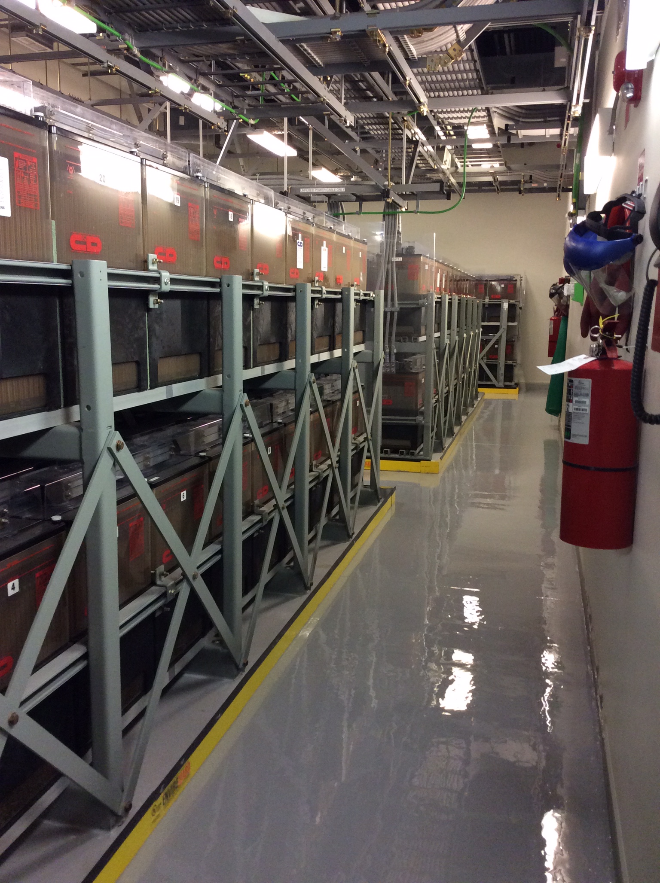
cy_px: 442
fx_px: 816
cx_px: 330
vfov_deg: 56.9
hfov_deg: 44.1
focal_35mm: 32
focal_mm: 3.3
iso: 125
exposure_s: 1/24
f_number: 2.4
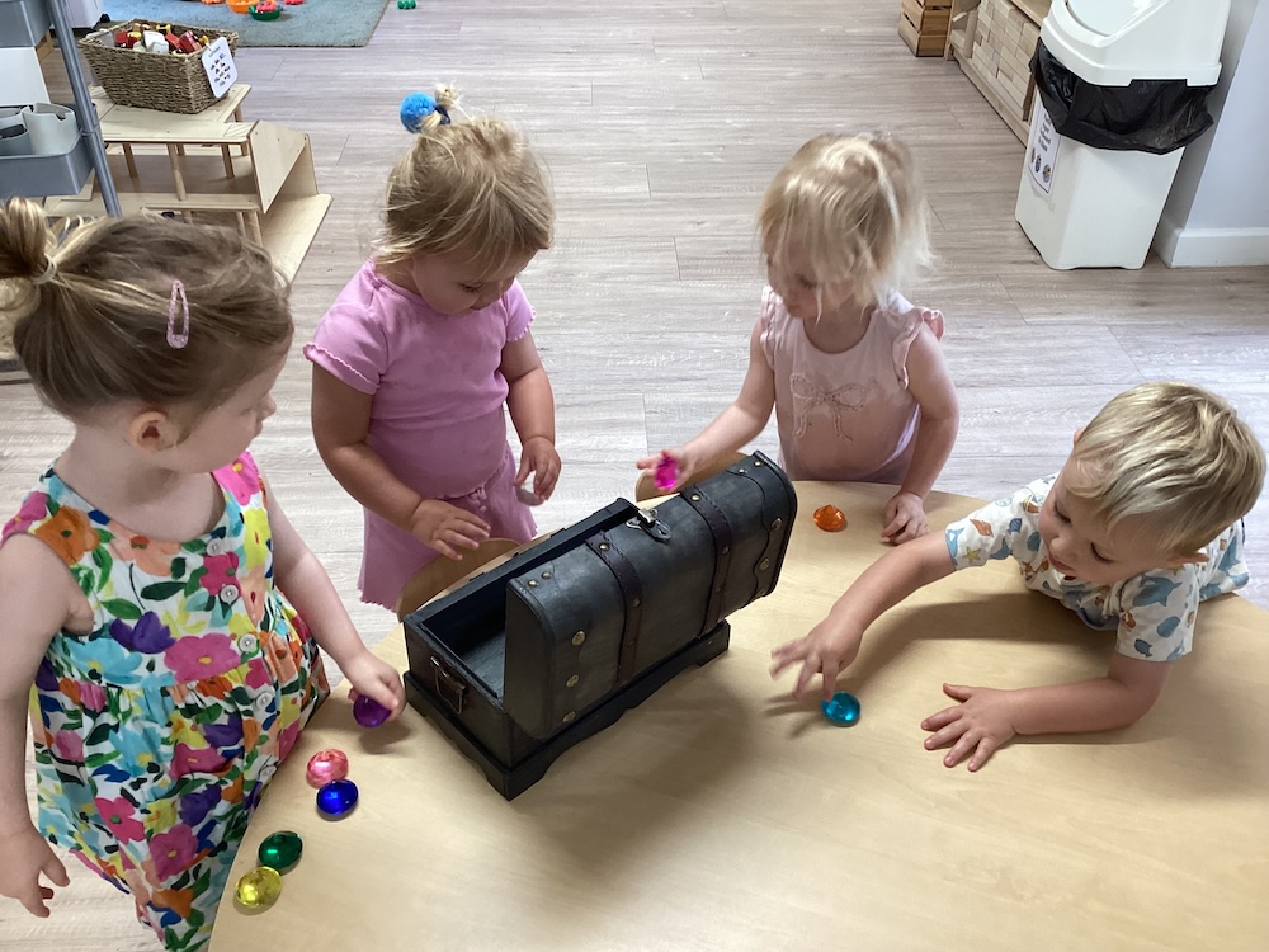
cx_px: 634
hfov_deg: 58.4
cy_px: 476
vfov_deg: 45.4
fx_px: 1136
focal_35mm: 31
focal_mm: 3.3
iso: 100
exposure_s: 1/60
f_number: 2.4
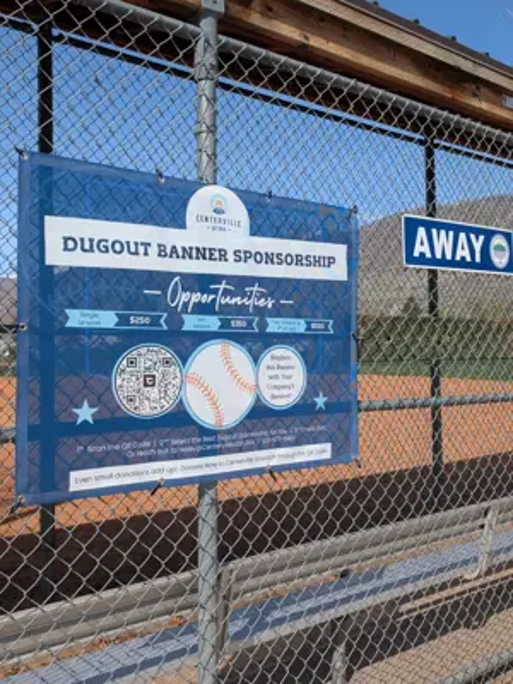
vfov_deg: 71.6
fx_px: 474
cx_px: 256
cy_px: 342
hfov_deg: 56.8
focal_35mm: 24
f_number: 1.68
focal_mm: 6.9
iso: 22
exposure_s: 1/1280
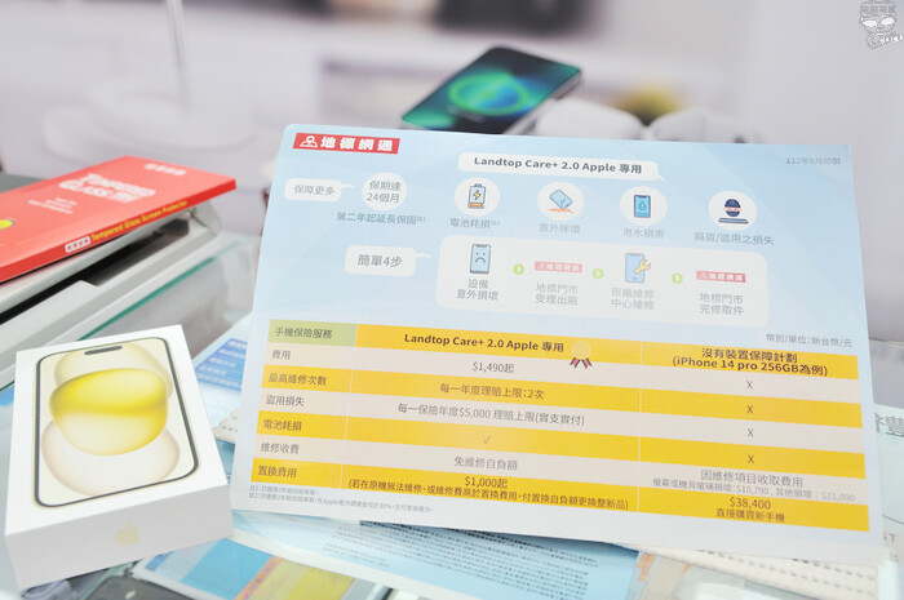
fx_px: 953
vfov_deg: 35.0
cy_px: 300
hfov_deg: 50.7
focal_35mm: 38
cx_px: 452
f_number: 5.6
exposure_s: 1/250
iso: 1000
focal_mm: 38
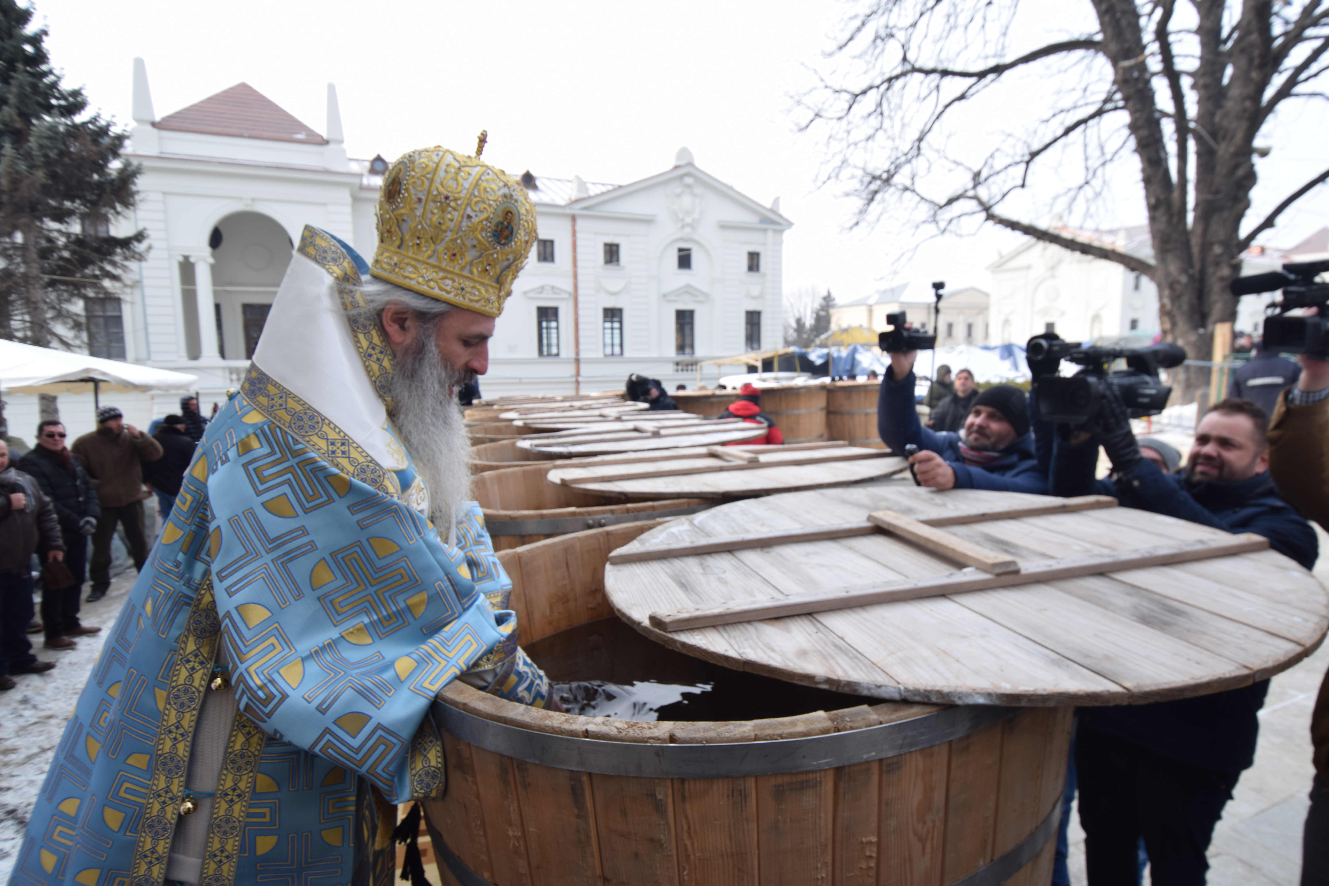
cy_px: 443
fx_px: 775
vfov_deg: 59.5
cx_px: 664
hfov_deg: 81.2
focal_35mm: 21
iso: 160
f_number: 7.1
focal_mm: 14
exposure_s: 1/80
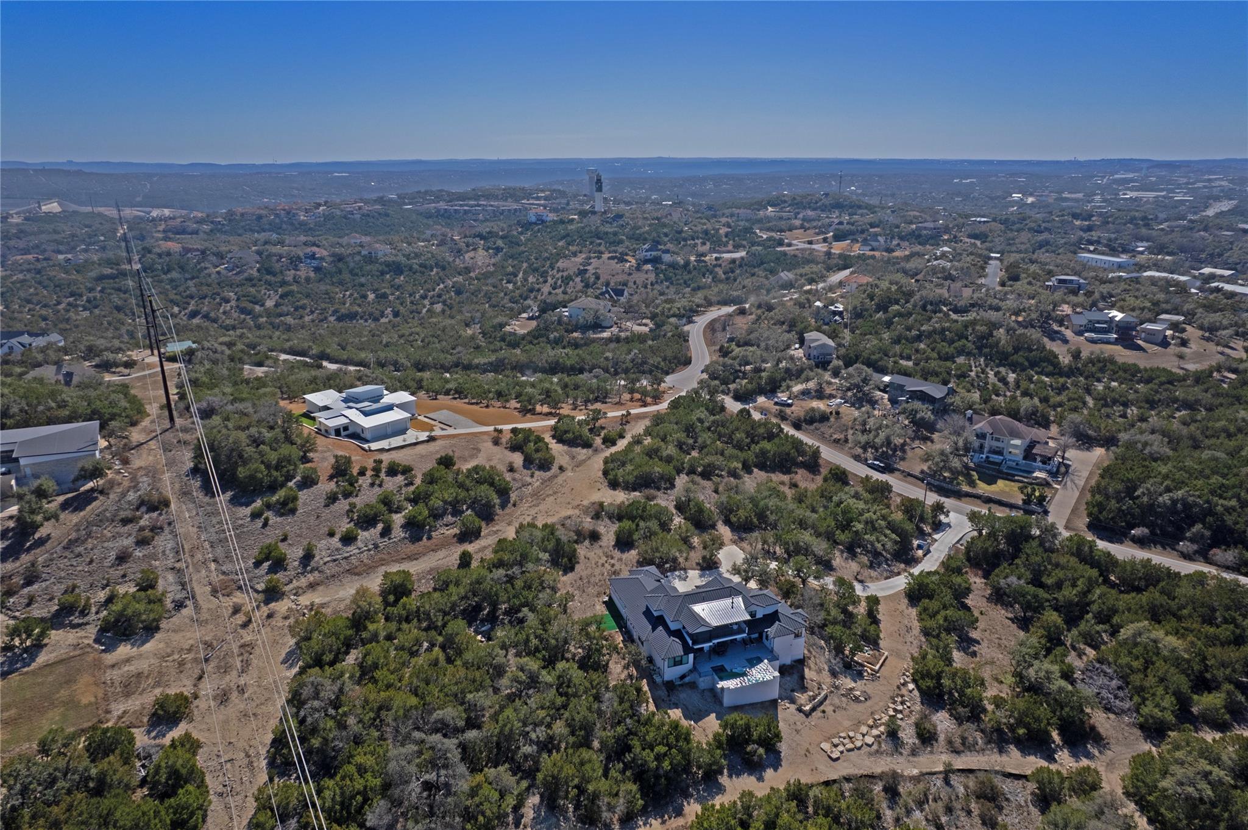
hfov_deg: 78.6
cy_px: 415
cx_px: 624
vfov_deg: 57.2
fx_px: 762
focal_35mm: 22
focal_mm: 8.38
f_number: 2.8
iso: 110
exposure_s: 1/4000
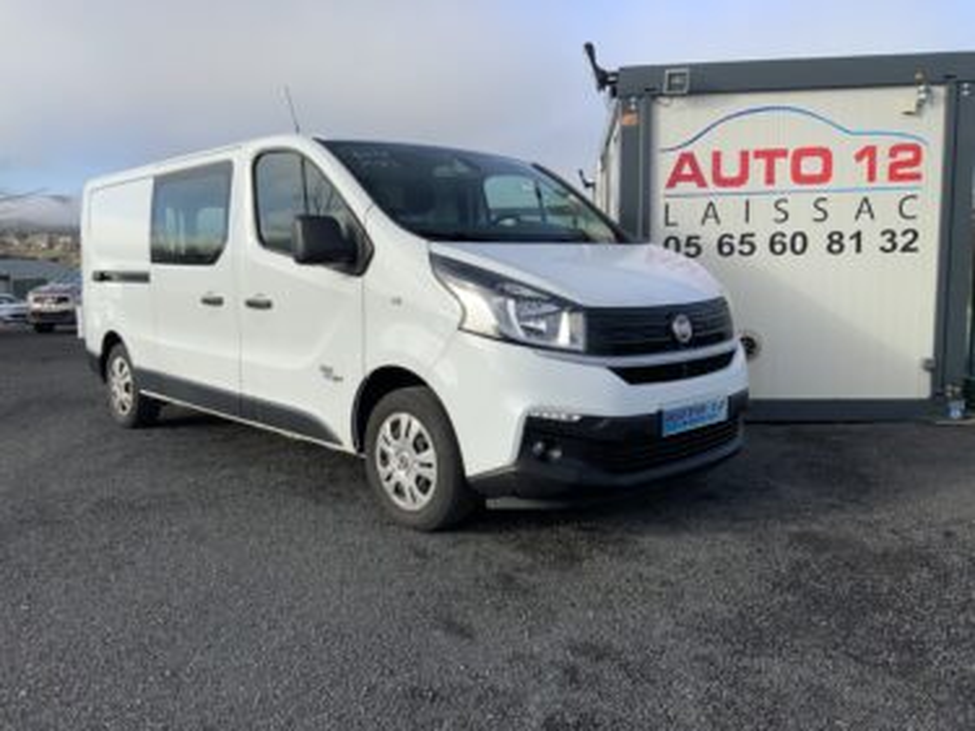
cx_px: 488
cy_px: 366
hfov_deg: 61.7
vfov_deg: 48.2
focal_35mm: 29
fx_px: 817
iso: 16
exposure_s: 1/1912
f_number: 1.8
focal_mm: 3
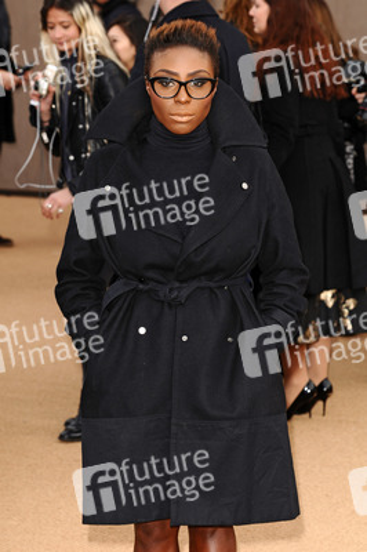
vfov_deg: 13.7
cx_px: 184
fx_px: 2298
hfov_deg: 9.1
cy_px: 276
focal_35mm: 150
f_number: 5.6
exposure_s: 1/250
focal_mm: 100
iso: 200
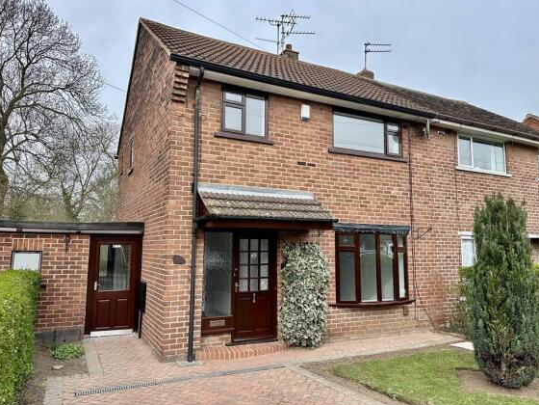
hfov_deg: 69.4
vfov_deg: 54.9
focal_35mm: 25
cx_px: 261
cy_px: 203
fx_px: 389
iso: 80
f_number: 1.78
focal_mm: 6.86
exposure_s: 1/989
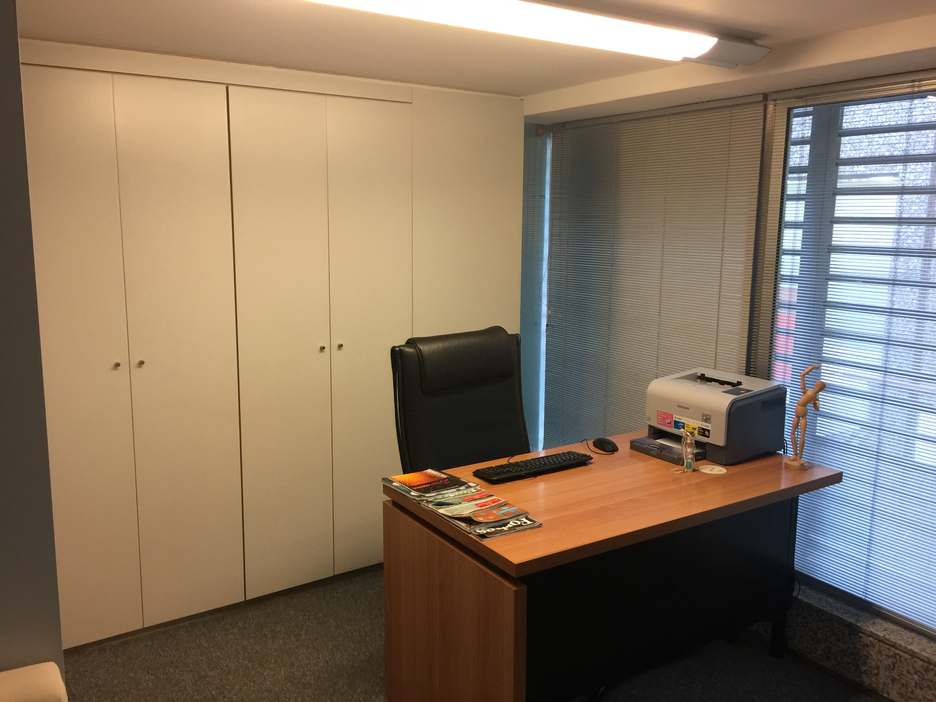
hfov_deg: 61.7
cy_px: 351
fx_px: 784
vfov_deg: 48.2
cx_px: 468
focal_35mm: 29
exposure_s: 1/17
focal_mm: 4.15
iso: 100
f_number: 2.2
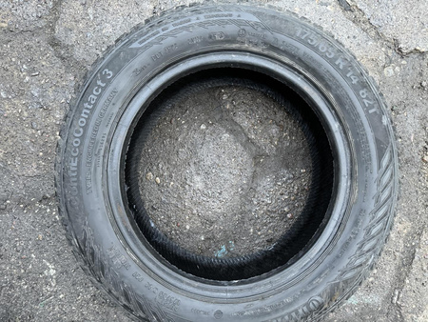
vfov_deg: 56.9
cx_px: 214
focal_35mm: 24
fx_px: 297
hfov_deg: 71.6
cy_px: 161
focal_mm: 6.86
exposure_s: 1/50
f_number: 1.78
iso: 500
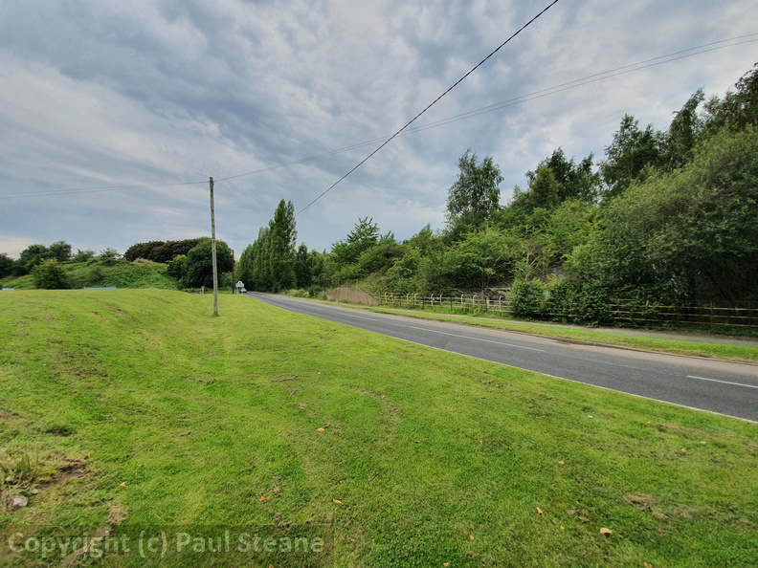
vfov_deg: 89.9
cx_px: 379
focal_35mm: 13
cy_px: 284
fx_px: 285
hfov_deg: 106.2
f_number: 2.2
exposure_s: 1/552
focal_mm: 1.8
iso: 50
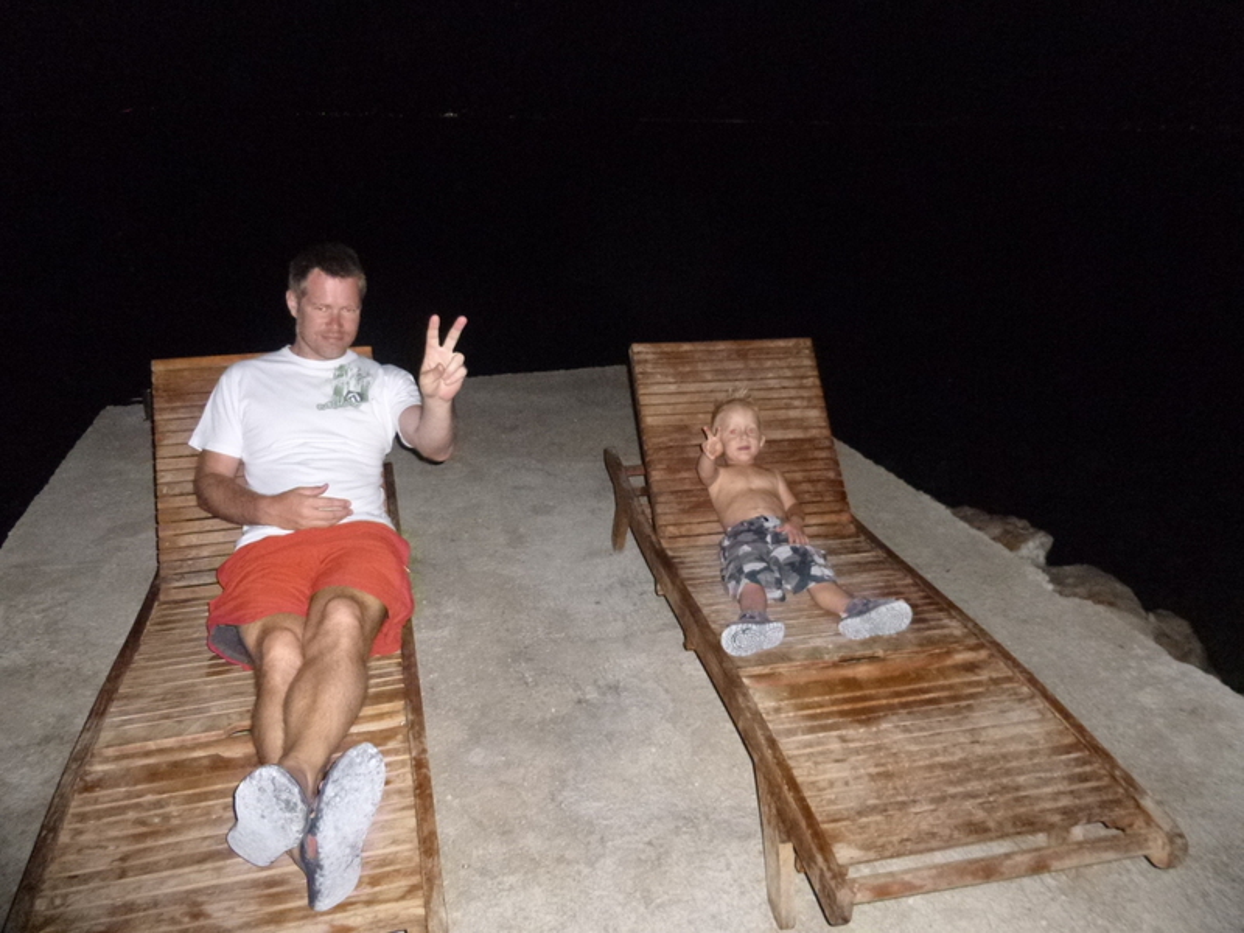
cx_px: 622
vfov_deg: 54.9
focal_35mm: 25
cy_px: 466
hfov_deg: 69.4
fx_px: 898
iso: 640
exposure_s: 1/60
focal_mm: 4.5
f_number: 3.1
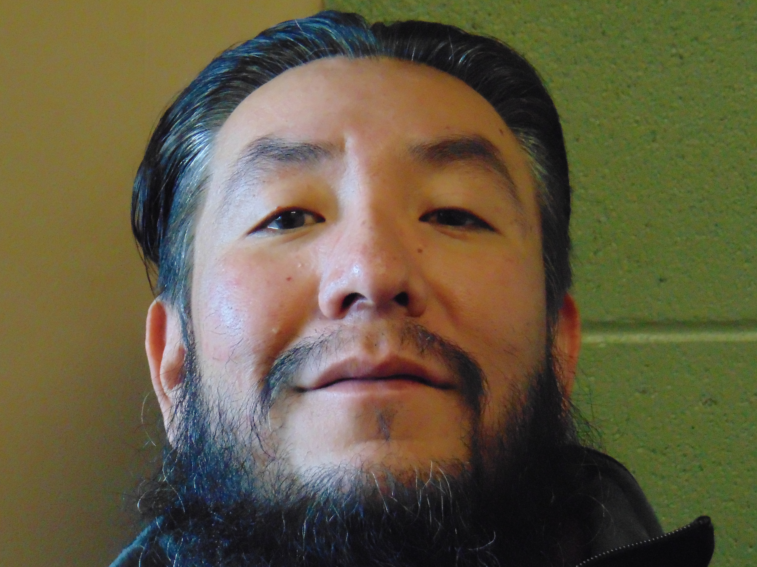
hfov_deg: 11.0
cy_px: 292
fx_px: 3914
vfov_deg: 8.3
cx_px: 354
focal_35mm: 179
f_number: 4
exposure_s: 1/50
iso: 800
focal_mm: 29.5
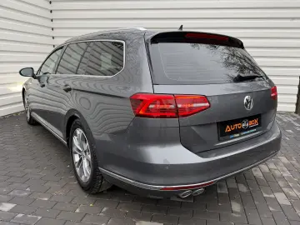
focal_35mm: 24
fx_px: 208
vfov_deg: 56.8
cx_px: 150
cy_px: 112
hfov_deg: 71.6
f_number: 1.78
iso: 100
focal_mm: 6.76
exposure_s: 1/121
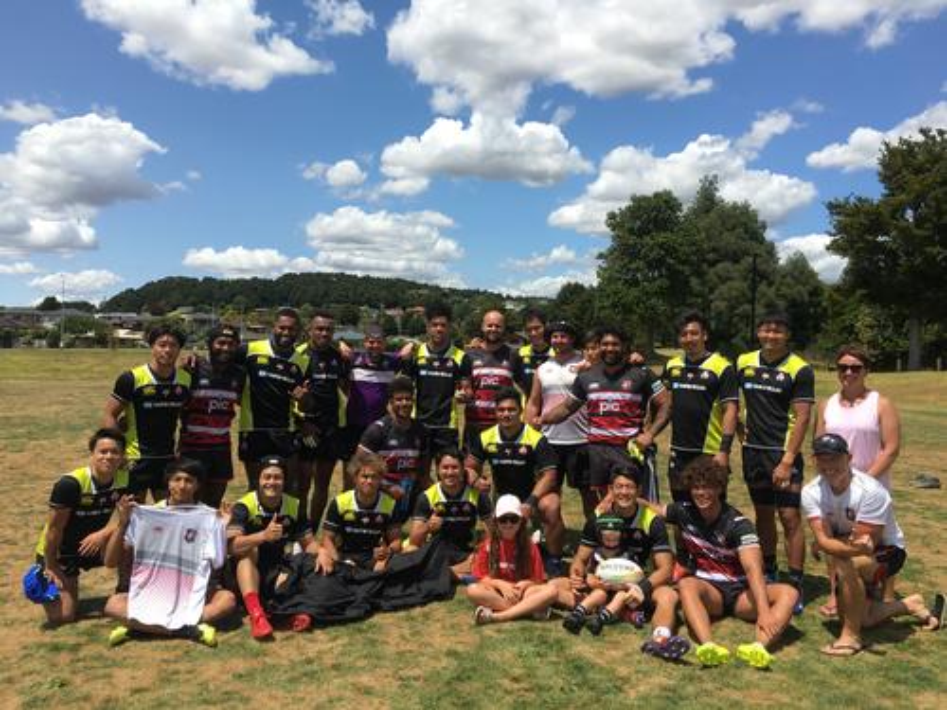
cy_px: 355
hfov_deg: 61.7
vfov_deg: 48.2
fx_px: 793
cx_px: 474
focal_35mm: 29
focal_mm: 4.15
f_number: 2.2
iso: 25
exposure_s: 1/1603
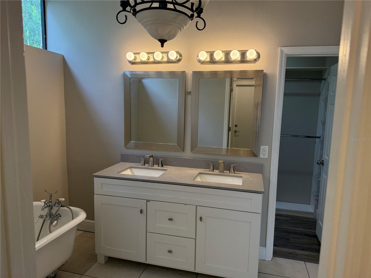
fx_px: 257
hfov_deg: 71.6
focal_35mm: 24
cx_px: 186
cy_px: 139
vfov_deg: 56.8
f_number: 1.78
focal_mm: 6.76
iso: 200
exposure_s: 1/232
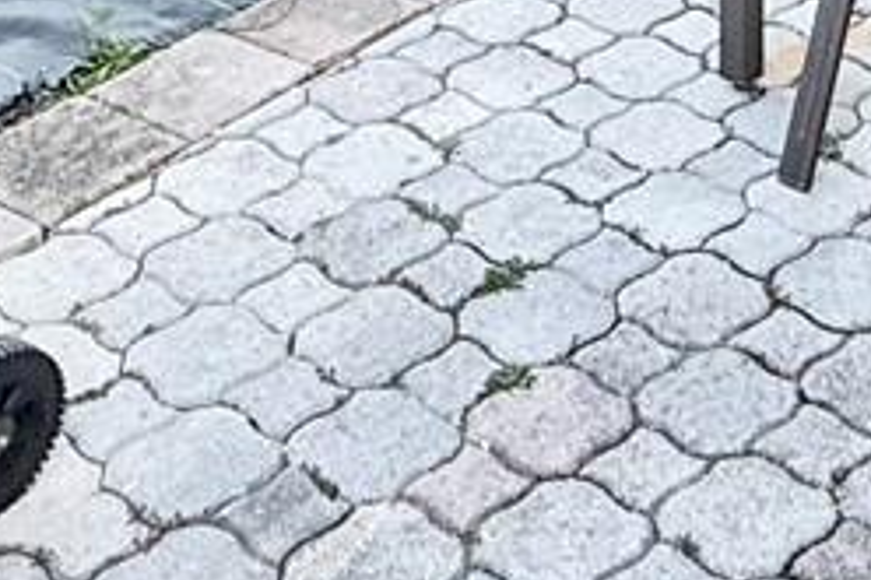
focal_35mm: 94
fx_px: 2273
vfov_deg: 11.8
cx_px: 822
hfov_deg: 21.1
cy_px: -808
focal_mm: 2.22
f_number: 2.2
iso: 64
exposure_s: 1/201
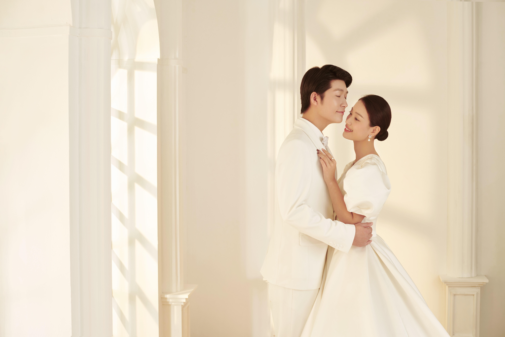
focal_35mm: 50
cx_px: 252
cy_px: 168
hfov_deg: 39.6
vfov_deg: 27.0
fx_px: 701
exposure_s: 1/50
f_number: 4
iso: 250
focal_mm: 50
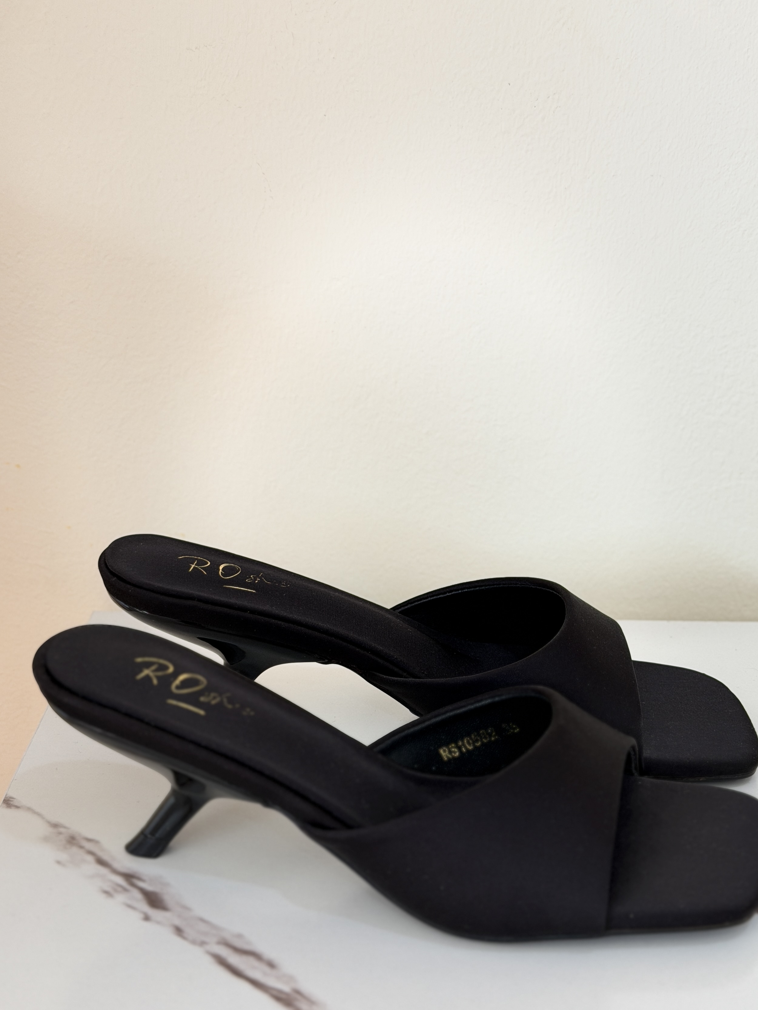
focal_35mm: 58
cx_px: 424
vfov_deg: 33.2
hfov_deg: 25.2
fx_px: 1693
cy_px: 508
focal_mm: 6.76
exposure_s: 1/167
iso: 50
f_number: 1.78
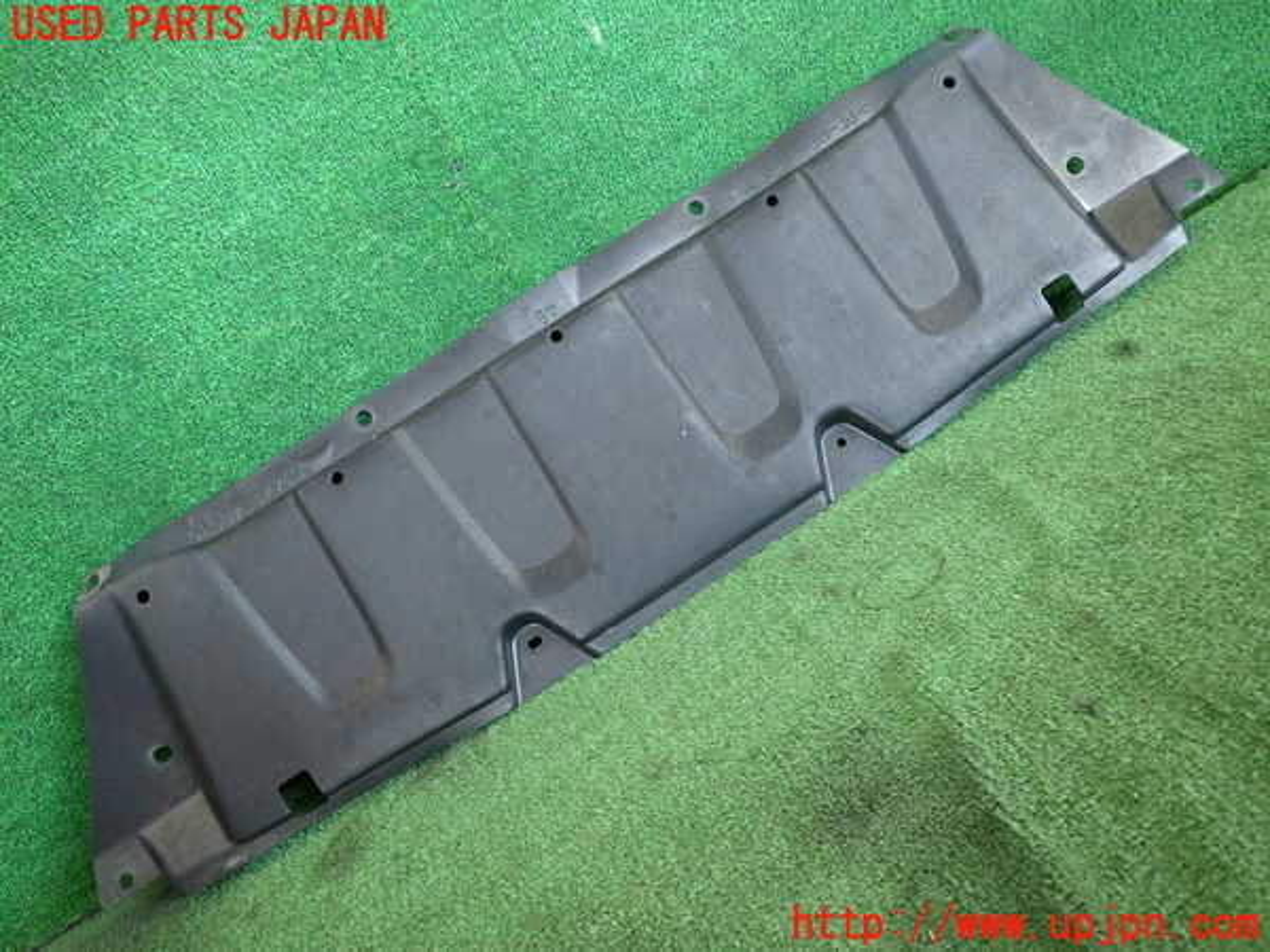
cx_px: 635
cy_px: 476
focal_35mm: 28
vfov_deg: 49.7
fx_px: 1027
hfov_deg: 63.4
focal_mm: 5.05
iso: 500
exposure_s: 1/125
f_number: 2.2
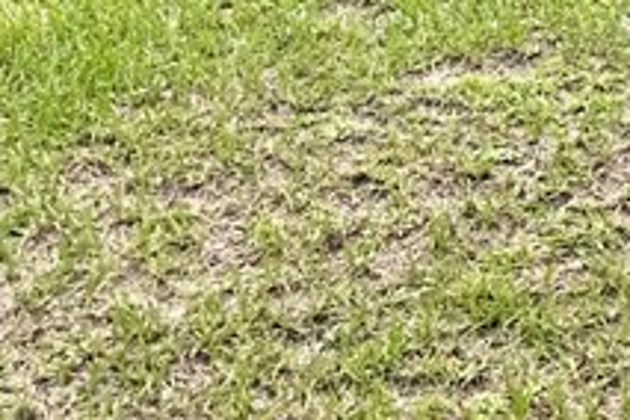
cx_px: 1192
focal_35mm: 120
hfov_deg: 14.6
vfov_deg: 10.0
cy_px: -595
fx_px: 2100
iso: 80
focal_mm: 6.86
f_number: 1.78
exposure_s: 1/355
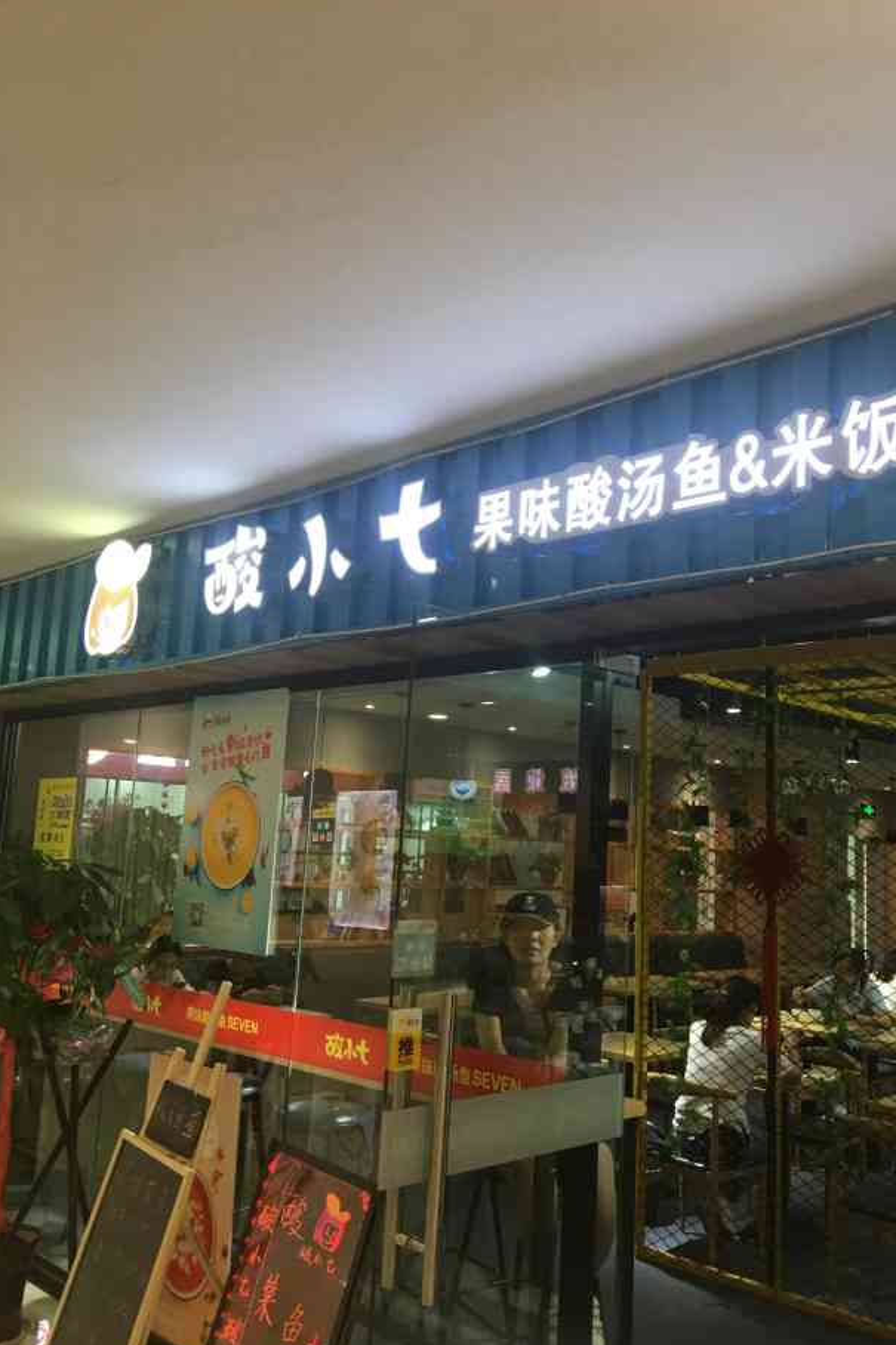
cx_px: 514
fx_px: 1158
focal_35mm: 31
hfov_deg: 42.2
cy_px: 679
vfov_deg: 60.3
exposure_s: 1/17
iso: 50
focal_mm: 4.15
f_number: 2.2
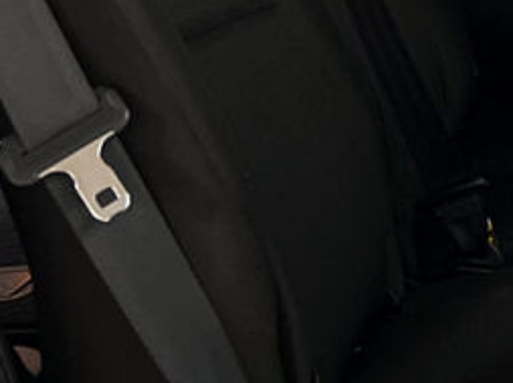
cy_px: -93
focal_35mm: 82
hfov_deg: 22.1
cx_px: 610
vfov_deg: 17.1
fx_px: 1214
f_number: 1.5
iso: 320
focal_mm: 5.7
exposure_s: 1/60
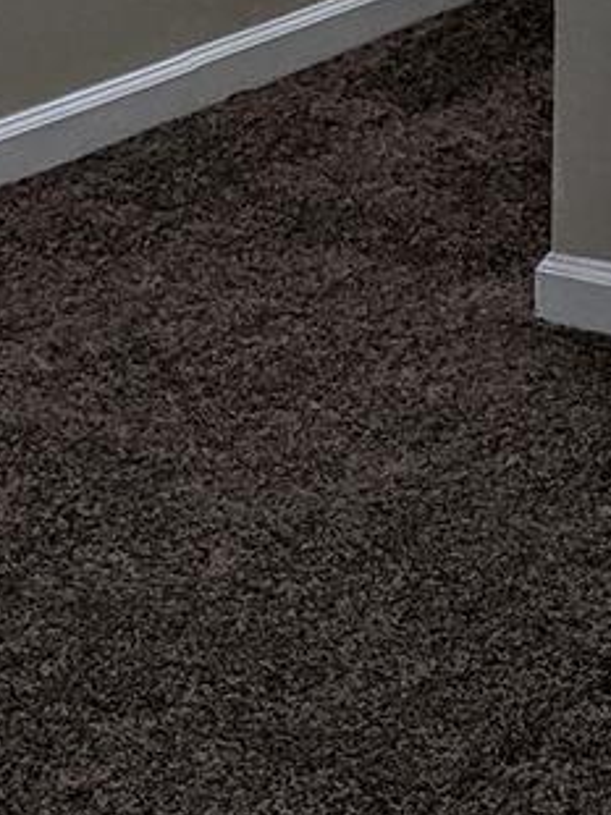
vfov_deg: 11.1
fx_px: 4027
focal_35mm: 171
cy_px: -388
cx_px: 778
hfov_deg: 8.6
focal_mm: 4.67
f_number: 2
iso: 193
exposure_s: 1/60
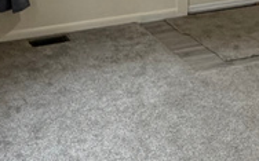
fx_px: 571
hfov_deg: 25.2
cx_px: 201
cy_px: -12
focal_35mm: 81
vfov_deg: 15.7
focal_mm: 2.22
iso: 250
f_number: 2.2
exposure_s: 1/120
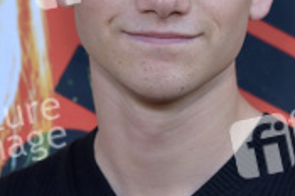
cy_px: 54
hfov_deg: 10.5
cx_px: 164
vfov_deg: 6.9
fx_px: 1611
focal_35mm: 197
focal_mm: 86
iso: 250
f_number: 6.3
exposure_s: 1/250
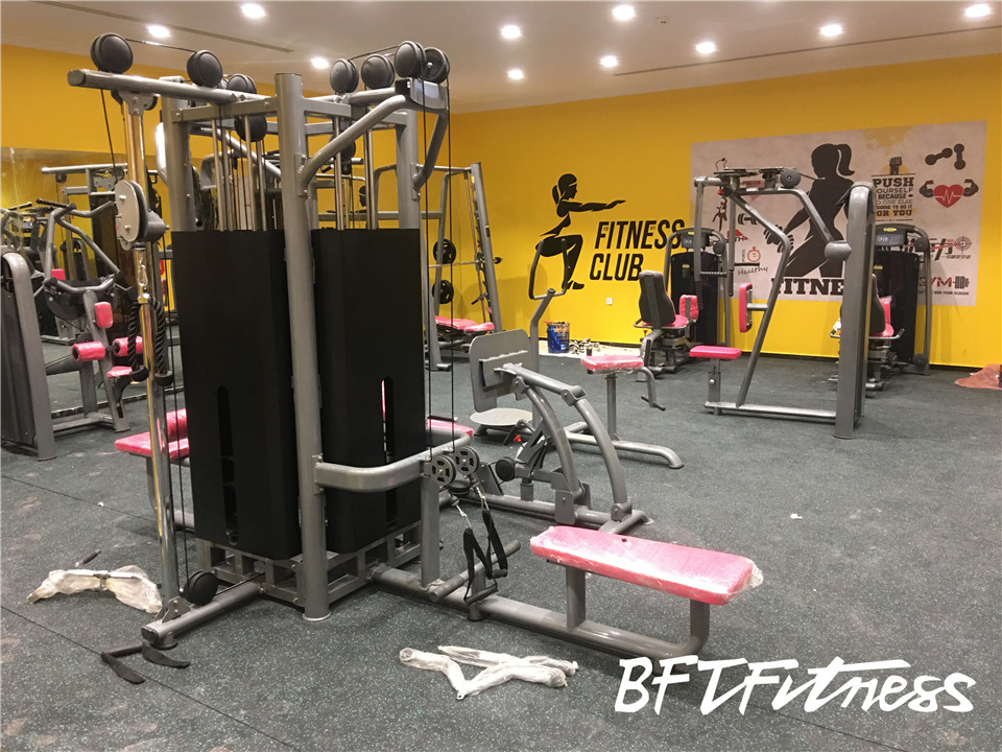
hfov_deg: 61.7
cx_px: 501
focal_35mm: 29
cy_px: 376
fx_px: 839
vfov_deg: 48.2
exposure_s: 1/15
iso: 80
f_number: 2.2
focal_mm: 4.15
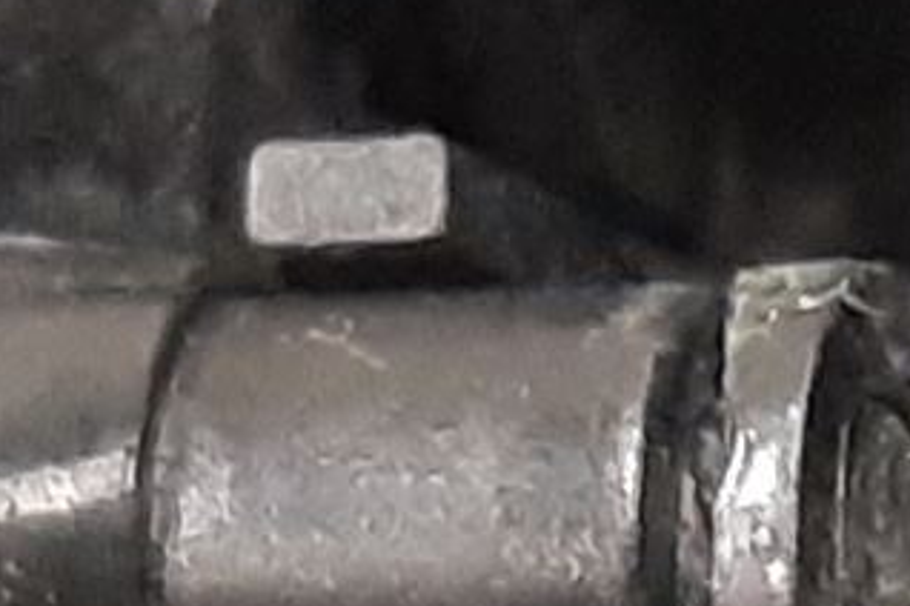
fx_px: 4398
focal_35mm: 174
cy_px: 1381
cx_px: 1677
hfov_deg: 11.0
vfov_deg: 7.4
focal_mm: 3.93
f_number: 1.7
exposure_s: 1/25
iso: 320
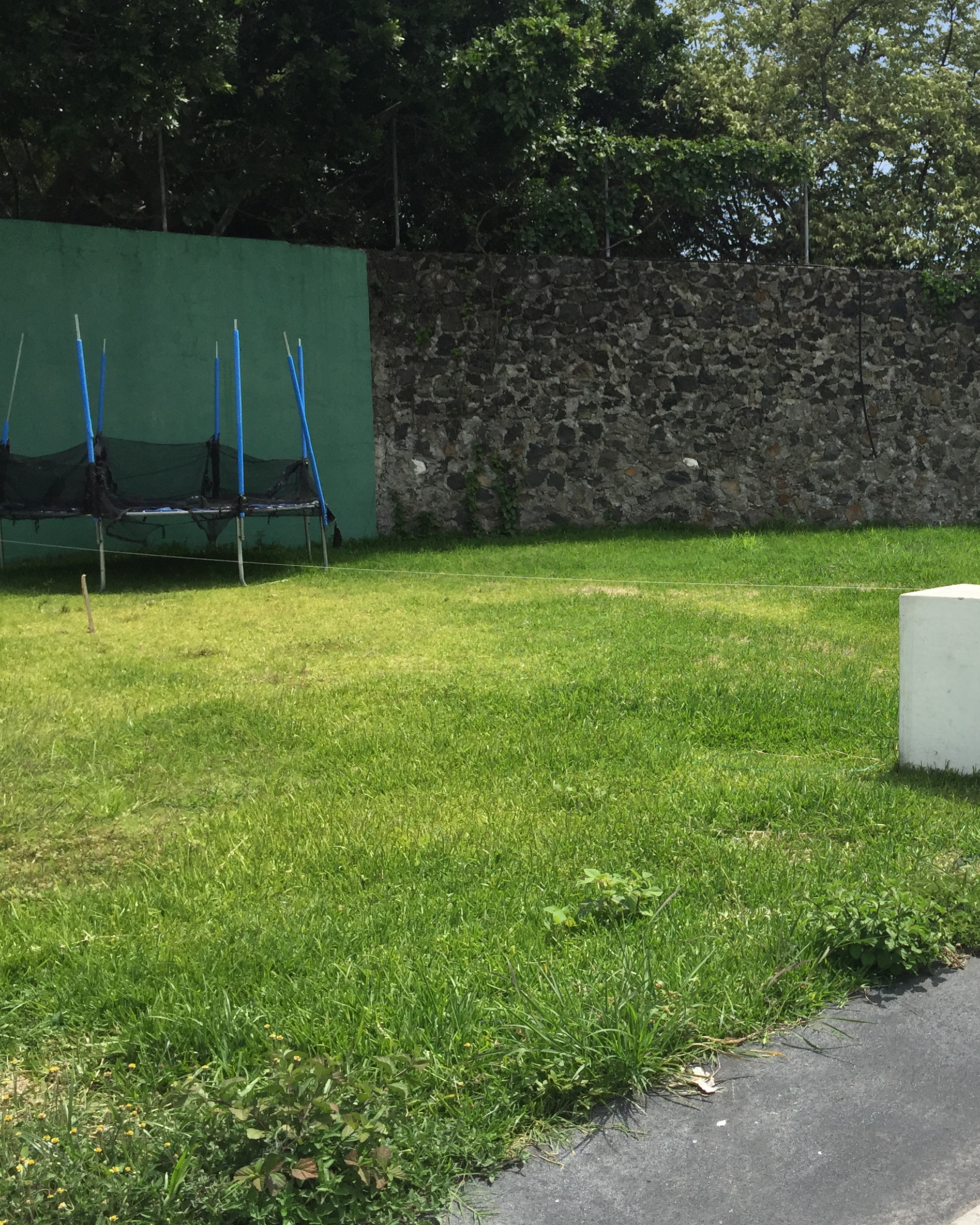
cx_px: 820
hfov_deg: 36.6
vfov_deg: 46.8
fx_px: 1414
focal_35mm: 39
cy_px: 613
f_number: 2.2
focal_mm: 4.15
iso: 32
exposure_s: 1/1883
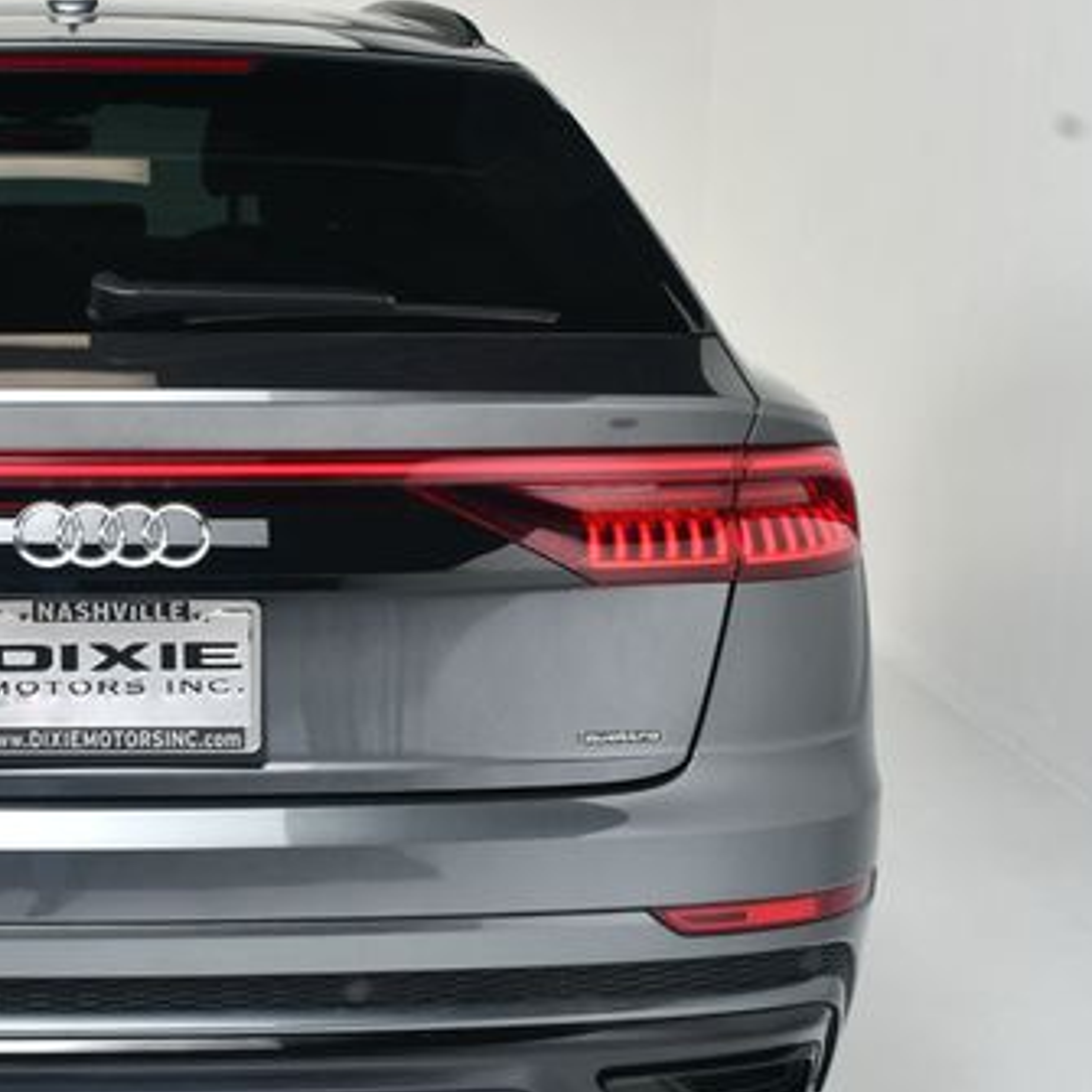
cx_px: 91
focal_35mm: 65
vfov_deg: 26.4
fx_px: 2320
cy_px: 642
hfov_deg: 25.6
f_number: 10
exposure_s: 1/160
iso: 100
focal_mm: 27
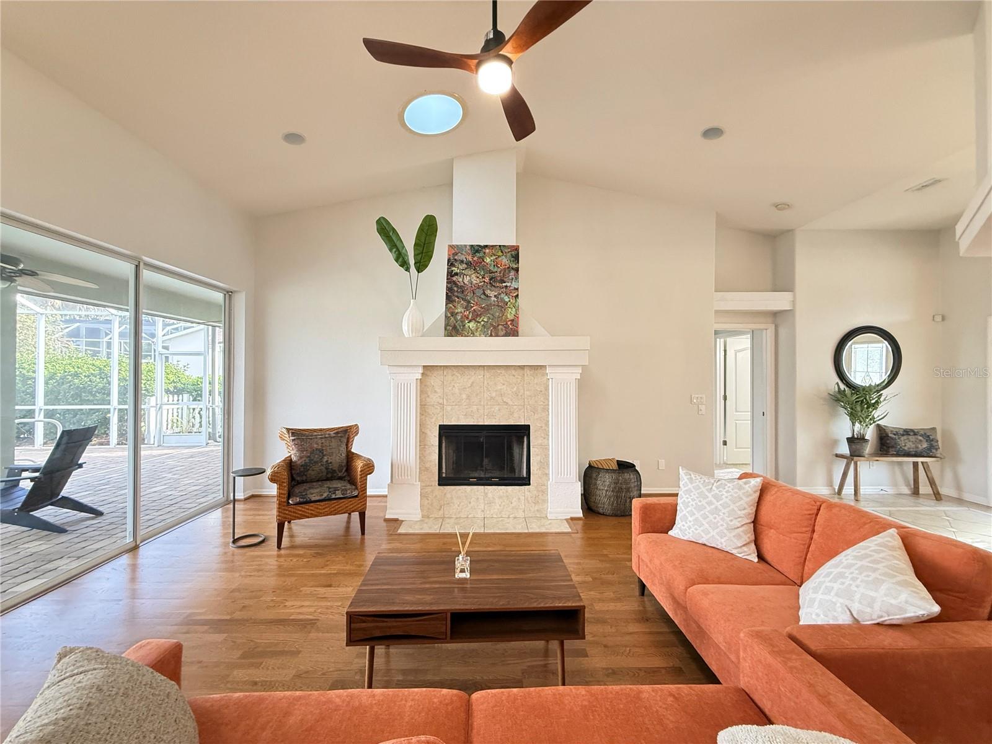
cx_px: 496
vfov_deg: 85.7
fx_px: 401
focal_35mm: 14
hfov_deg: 102.1
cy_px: 372
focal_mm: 2.22
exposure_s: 1/60
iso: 500
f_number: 2.2
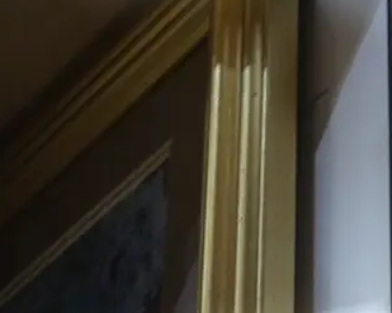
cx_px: 474
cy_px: 265
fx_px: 2180
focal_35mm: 188
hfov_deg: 10.1
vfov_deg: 8.2
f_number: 5.4
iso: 3200
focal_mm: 29
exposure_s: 1/40
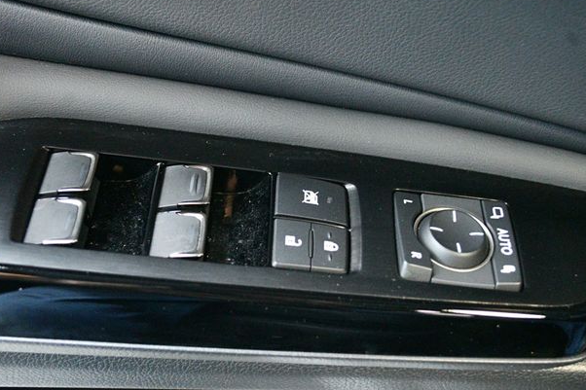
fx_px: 830
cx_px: 282
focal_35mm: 51
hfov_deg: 38.9
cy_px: 193
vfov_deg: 26.5
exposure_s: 1/30
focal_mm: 32
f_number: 4.8
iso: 12800
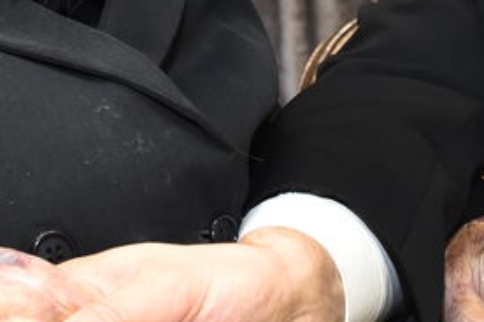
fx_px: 1909
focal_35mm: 142
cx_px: 303
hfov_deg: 14.4
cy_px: -11
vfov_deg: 9.6
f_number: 5.6
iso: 800
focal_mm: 28
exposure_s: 1/100
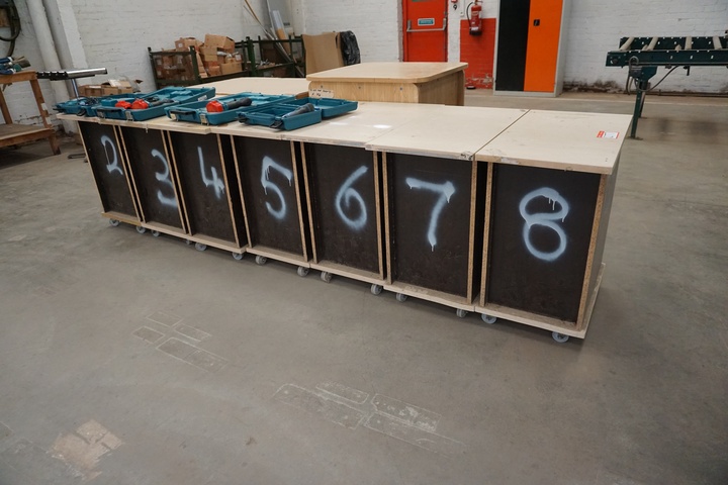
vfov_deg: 53.1
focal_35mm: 24
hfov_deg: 73.7
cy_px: 242
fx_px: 485
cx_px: 364
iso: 1600
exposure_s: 1/160
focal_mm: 16
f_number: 3.5
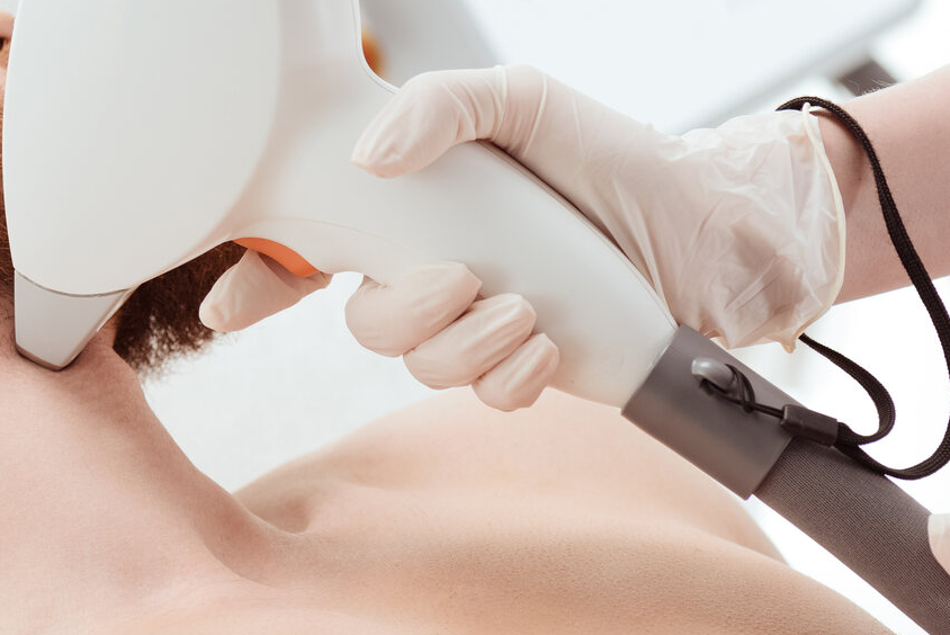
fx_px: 5255
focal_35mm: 199
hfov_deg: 10.3
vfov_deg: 6.9
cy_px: 127
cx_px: 115
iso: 160
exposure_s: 1/40
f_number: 6.3
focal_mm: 105
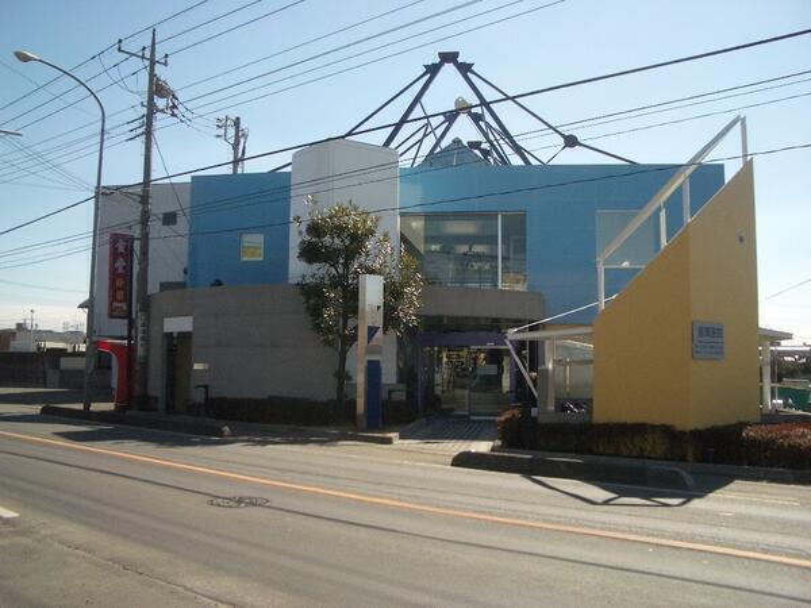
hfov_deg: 52.6
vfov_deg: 40.7
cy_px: 304
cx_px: 406
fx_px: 820
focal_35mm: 35
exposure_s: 1/1000
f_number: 4.3
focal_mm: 5.8
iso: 100
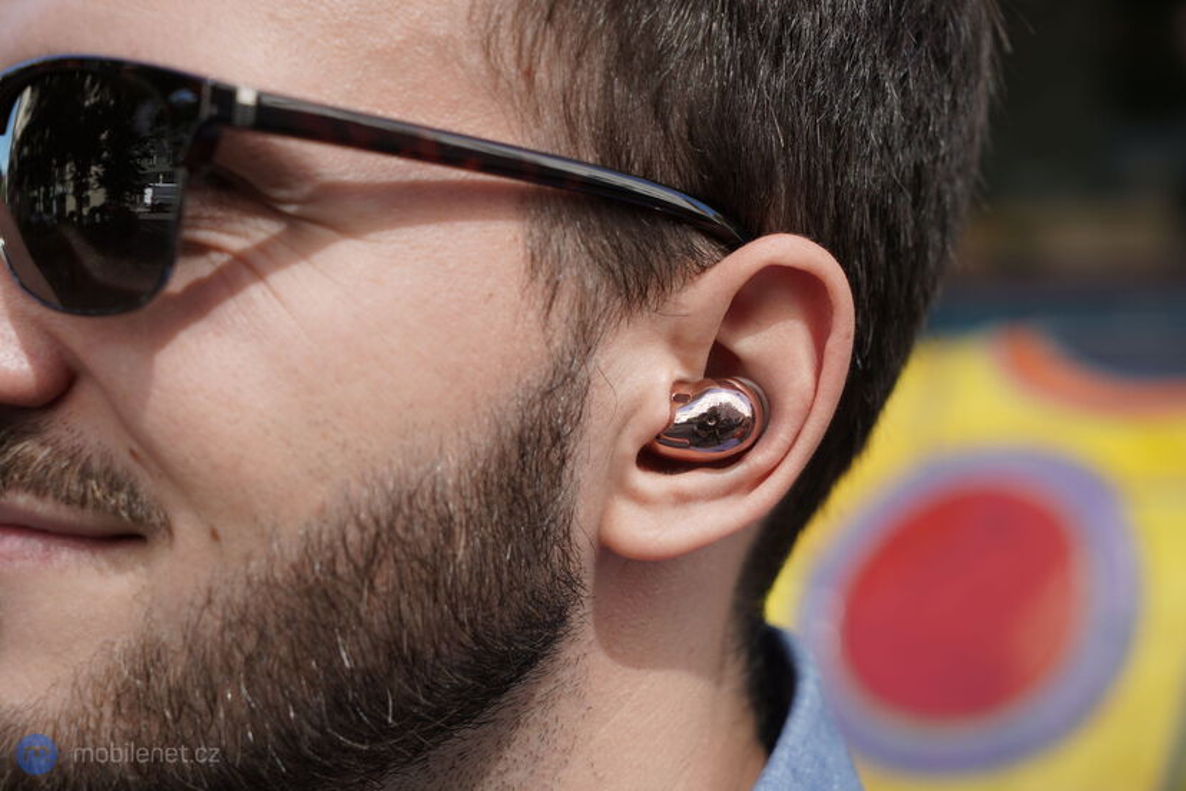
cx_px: 593
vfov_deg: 19.5
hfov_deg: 28.8
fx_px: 2306
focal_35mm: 70
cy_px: 396
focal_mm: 70
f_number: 5.6
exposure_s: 1/160
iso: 125
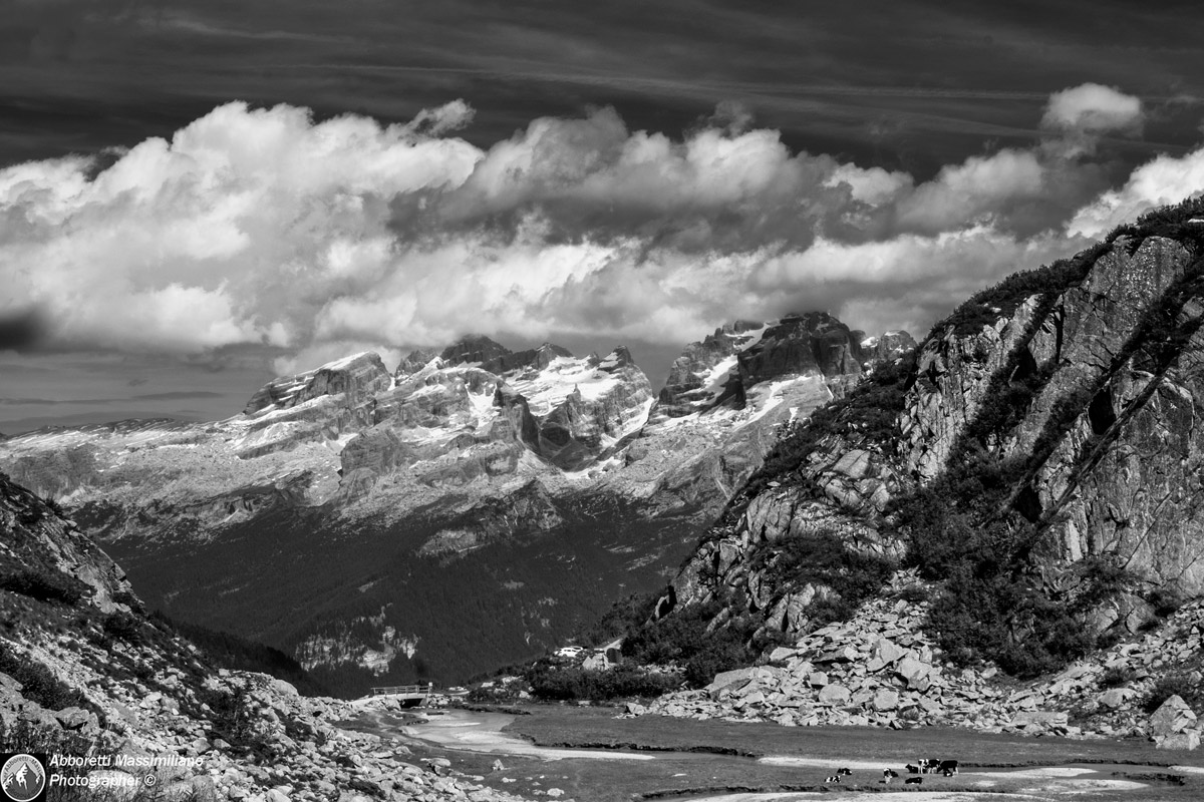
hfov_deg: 24.5
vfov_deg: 16.5
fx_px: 2776
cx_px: 602
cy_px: 401
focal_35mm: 83
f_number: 22
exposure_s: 1/105
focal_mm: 55
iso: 320
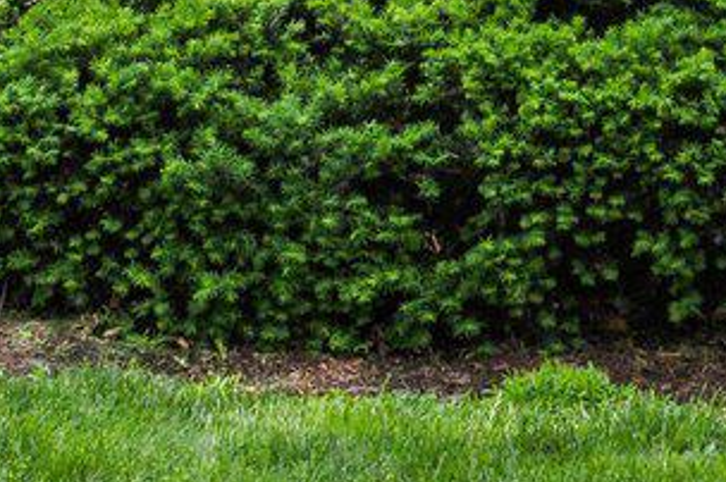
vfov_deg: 5.9
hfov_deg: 9.6
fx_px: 4278
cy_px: -1125
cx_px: 893
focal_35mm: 212
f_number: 8
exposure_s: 1/320
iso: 400
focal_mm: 31.5
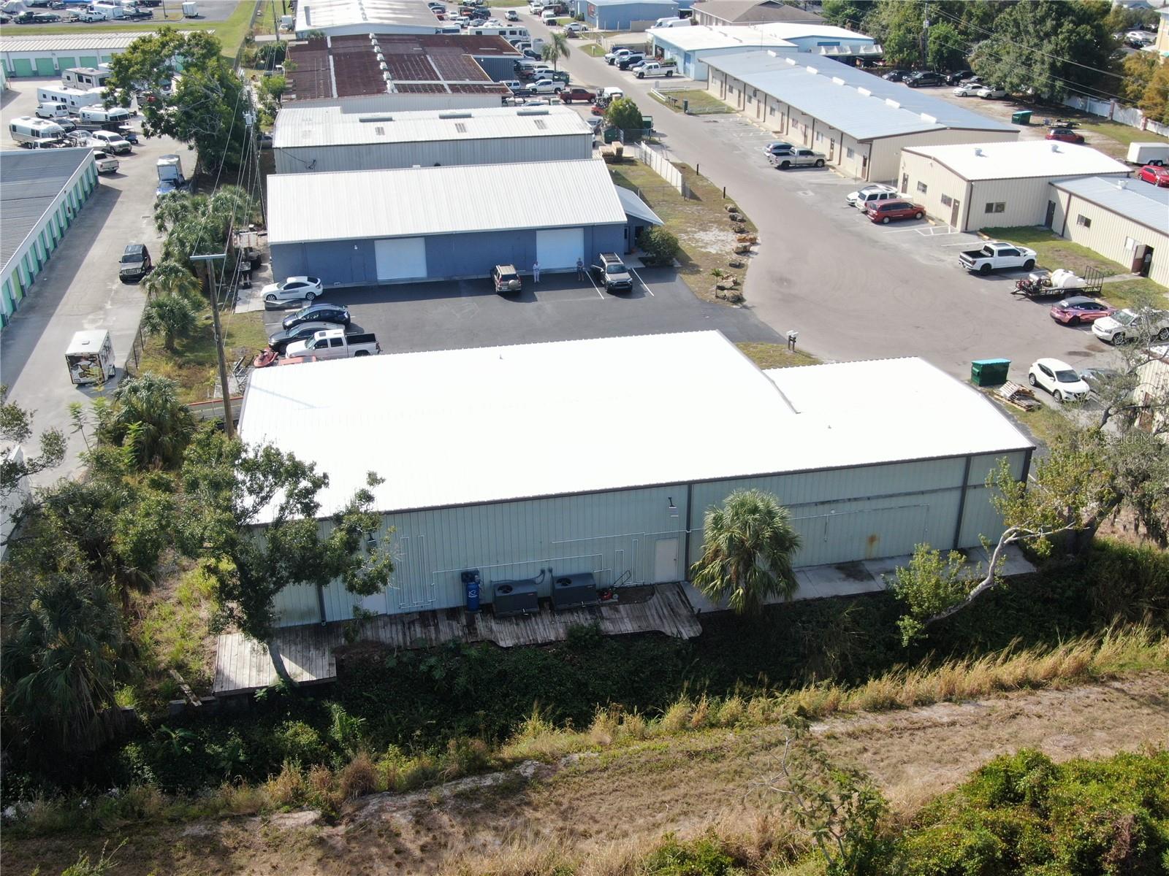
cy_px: 438
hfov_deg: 51.4
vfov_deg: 39.7
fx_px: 1216
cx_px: 584
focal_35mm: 36
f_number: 3.3
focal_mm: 6.21
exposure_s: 1/500
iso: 100
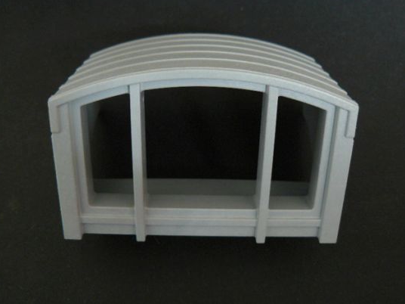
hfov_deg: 49.0
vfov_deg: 37.7
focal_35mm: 38
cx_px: 199
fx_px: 445
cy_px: 150
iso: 200
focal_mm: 6
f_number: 2.8
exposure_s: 1
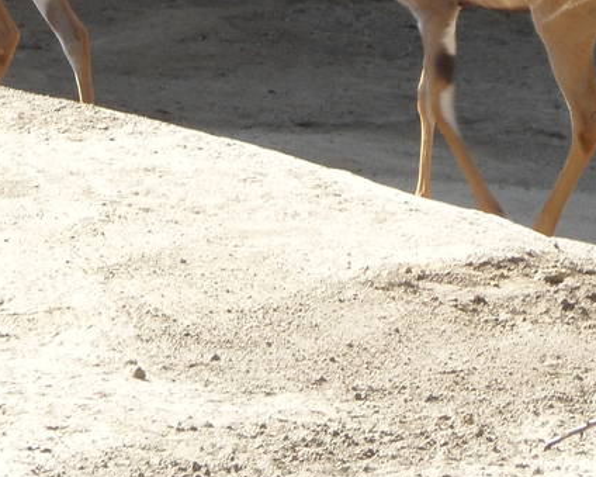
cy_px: -204
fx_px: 6825
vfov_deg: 4.0
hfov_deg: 5.0
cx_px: -7
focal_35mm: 387
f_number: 5.3
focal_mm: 17.7
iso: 80
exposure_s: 1/90
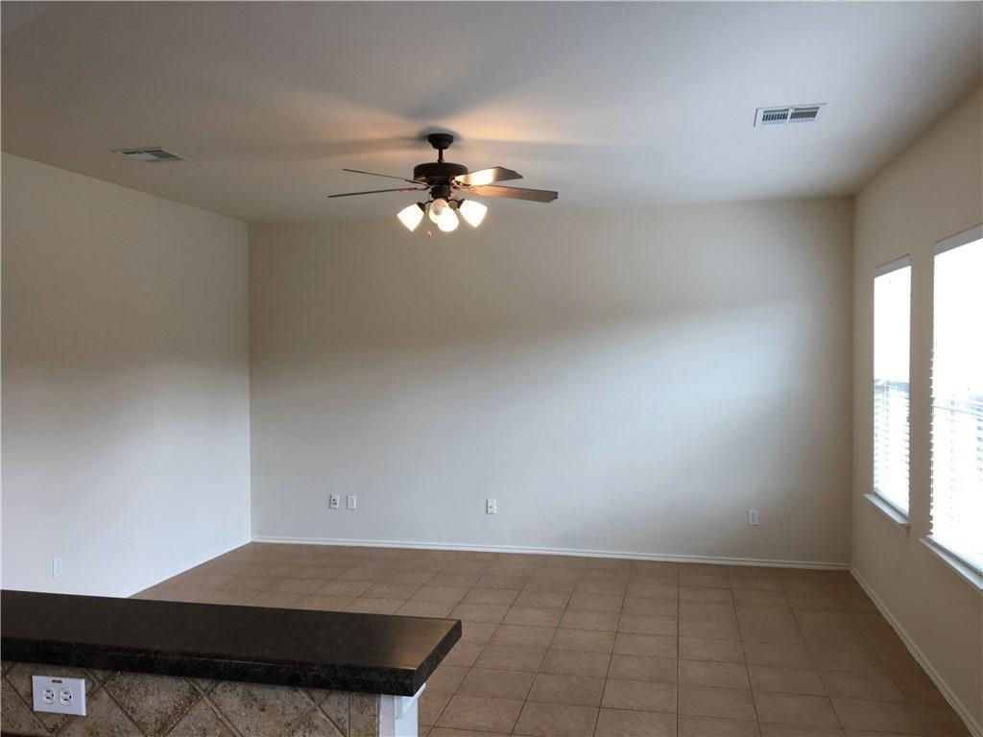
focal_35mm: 29
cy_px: 368
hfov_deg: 61.7
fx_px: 824
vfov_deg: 48.2
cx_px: 492
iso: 32
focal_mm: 4.15
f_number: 2.2
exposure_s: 1/60
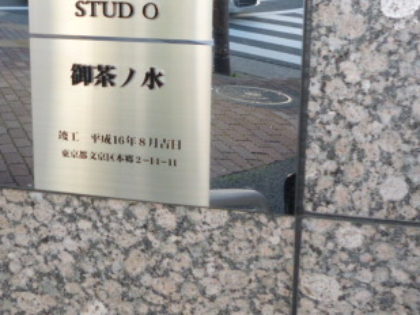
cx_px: 110
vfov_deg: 24.6
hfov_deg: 32.6
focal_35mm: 58
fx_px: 704
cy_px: 42
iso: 100
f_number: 3.1
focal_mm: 5
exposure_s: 1/160
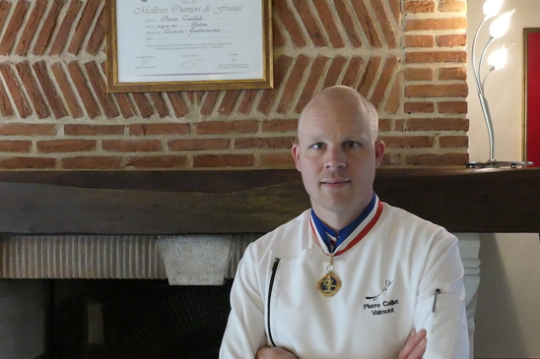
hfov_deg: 53.9
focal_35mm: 35
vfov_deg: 37.7
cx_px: 337
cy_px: 214
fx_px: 525
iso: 3200
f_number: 2.8
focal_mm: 8.8
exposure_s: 1/200
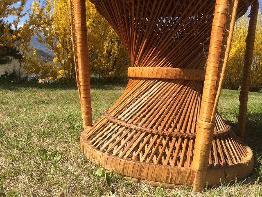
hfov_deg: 61.7
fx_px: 219
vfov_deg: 48.2
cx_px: 131
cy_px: 98
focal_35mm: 29
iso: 32
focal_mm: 4.15
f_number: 2.2
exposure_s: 1/1709
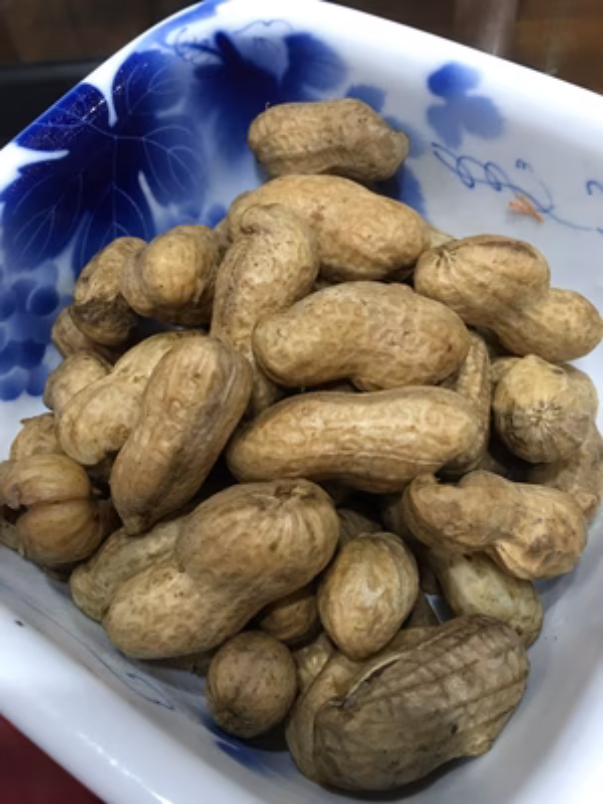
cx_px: 302
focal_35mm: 29
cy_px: 402
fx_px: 674
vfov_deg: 61.7
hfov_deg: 48.2
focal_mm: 4.15
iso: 80
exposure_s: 1/15
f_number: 2.2
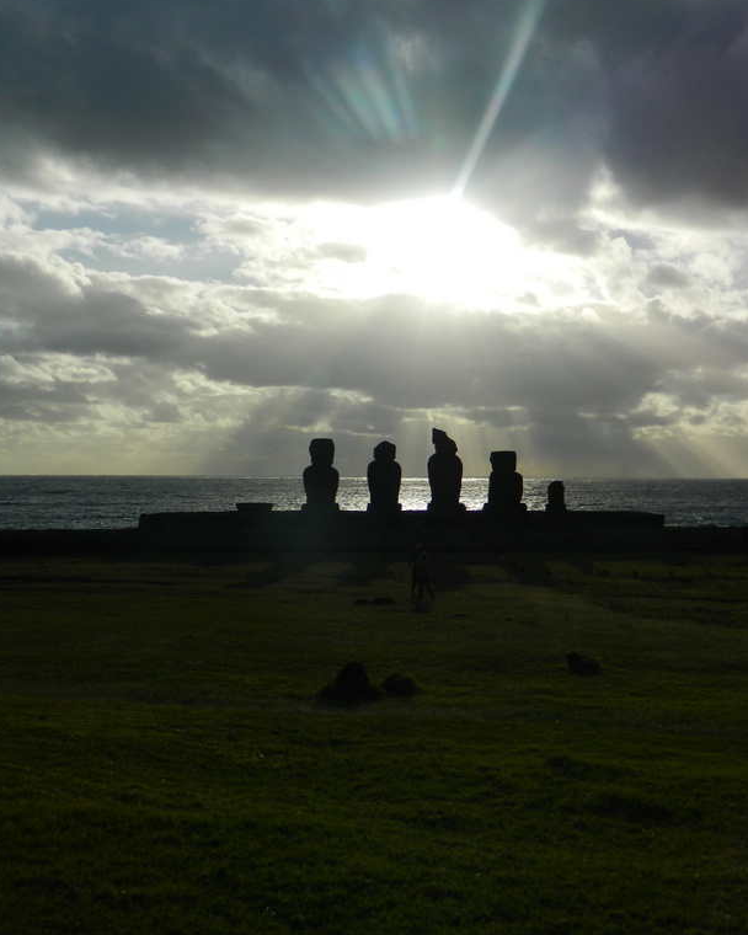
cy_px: 464
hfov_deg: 32.7
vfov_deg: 40.3
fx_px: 1273
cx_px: 426
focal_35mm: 46
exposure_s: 1/400
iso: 80
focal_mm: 6.2
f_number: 9.4
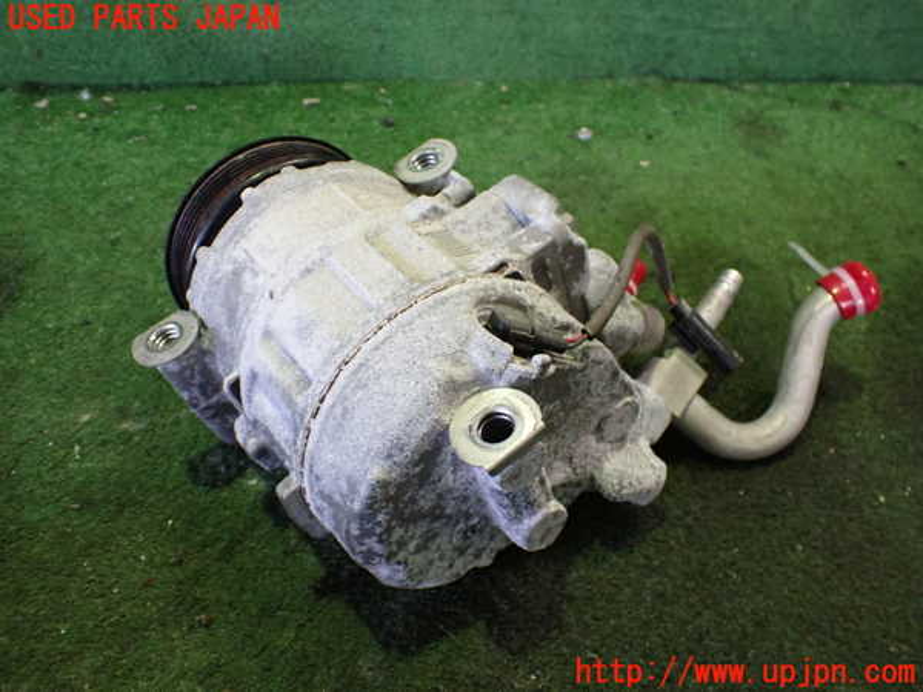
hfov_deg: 60.0
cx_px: 462
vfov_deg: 46.8
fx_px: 800
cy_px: 346
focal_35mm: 30
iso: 800
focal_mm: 5.4
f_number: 2.3
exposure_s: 1/80
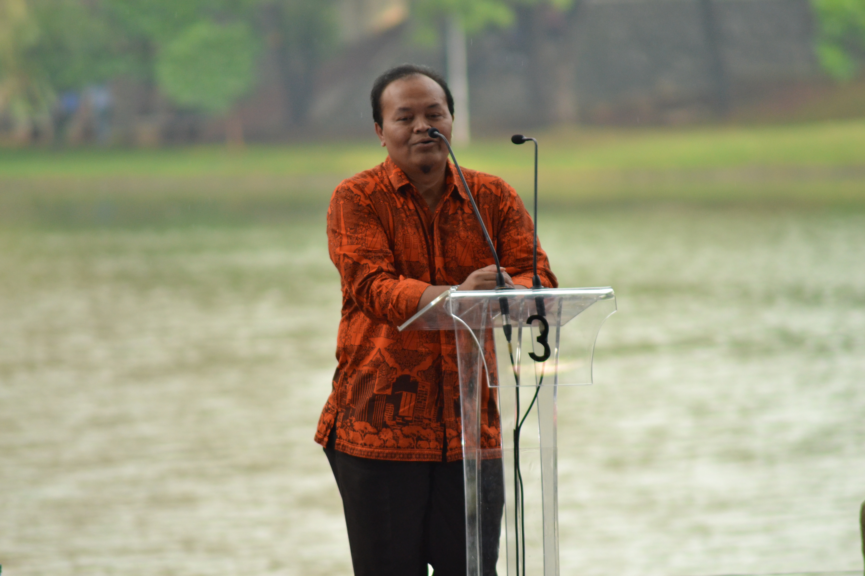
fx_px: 10812
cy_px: 288
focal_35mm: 450
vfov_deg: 3.1
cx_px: 432
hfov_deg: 4.6
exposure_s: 1/320
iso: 800
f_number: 5.6
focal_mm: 300
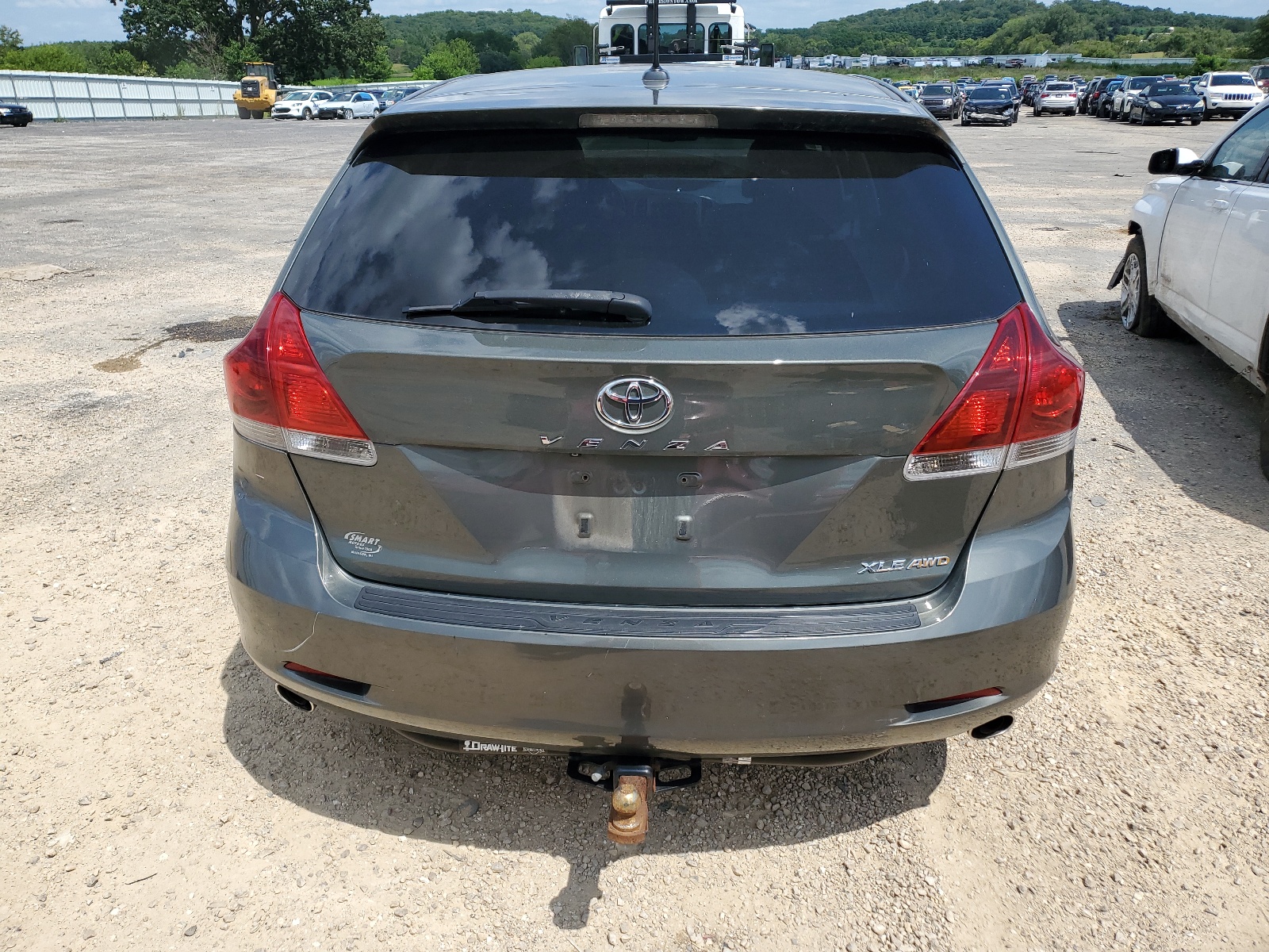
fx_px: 953
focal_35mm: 26
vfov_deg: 53.1
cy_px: 476
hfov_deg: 67.3
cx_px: 634
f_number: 1.5
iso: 50
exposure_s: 1/3333
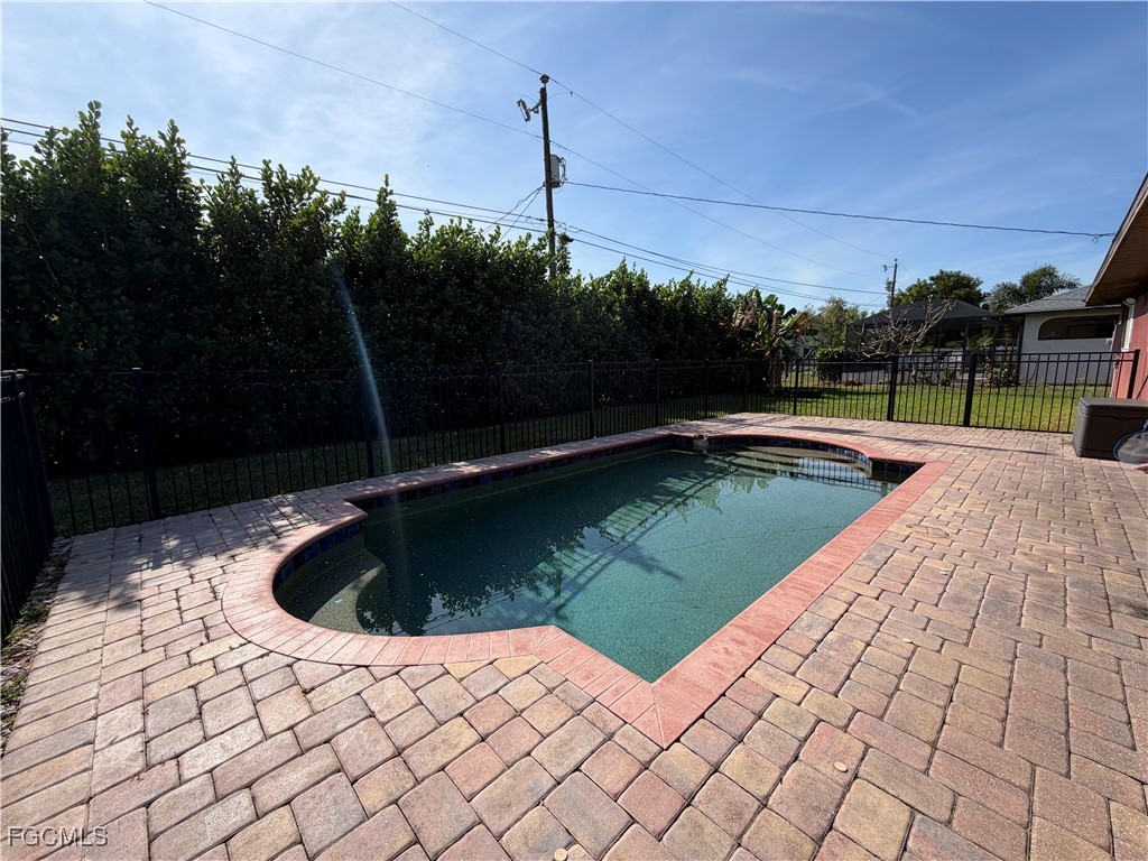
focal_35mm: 14
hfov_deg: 102.1
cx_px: 574
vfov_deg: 85.7
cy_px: 430
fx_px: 464
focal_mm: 2.22
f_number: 2.2
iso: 20
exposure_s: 1/928
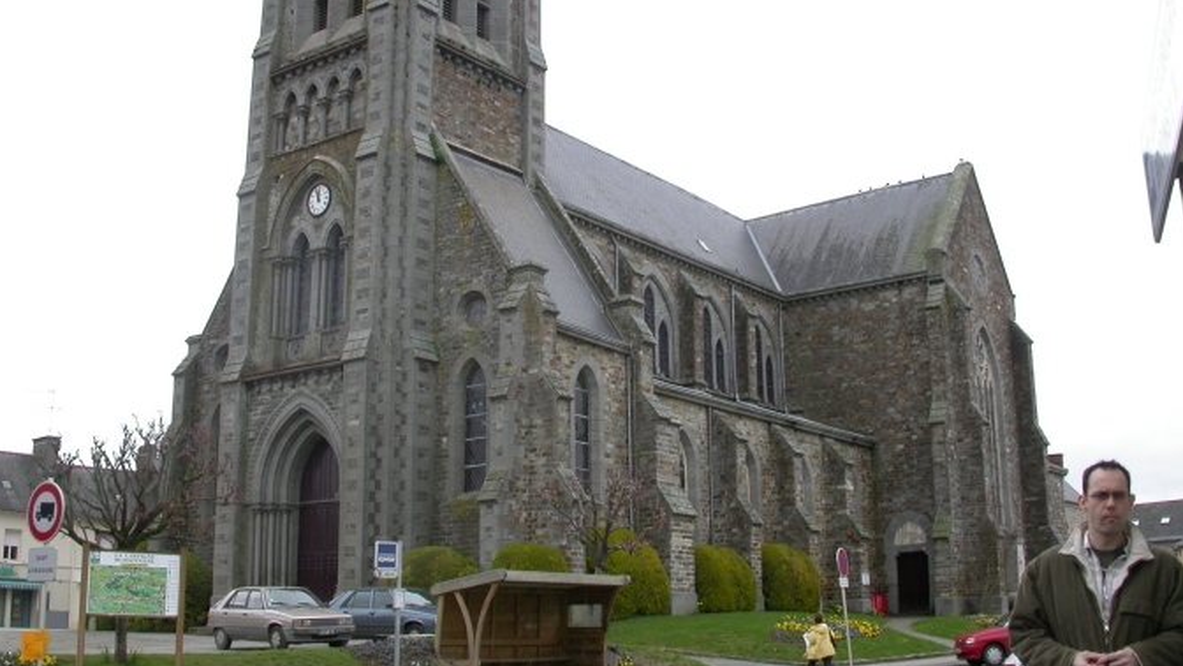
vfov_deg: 28.3
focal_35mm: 42
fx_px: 1317
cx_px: 588
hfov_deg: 48.4
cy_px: 275
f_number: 5.3
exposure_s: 1/182
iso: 100
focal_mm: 7.85
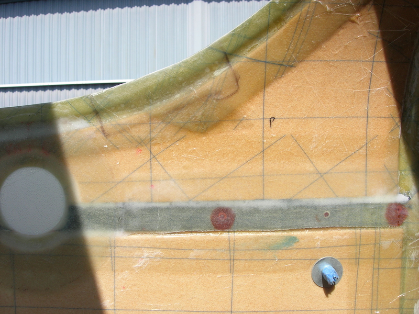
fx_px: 460
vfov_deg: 37.7
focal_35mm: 38
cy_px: 157
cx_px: 210
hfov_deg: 49.0
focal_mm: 7.8
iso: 64
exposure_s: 1/616
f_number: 4.8
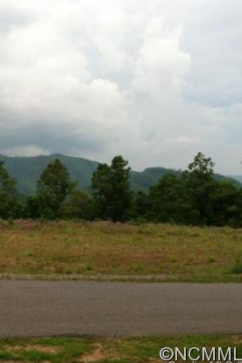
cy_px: 183
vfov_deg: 38.9
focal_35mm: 51
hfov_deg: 25.5
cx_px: 14
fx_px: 514
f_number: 2.8
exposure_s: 1/625
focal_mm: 3.85
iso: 80
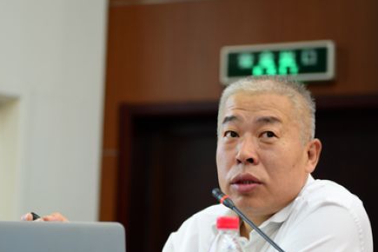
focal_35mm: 103
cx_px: 145
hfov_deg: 19.8
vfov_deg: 13.3
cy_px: 184
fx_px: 1081
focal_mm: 70
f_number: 2.8
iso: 250
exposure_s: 1/8
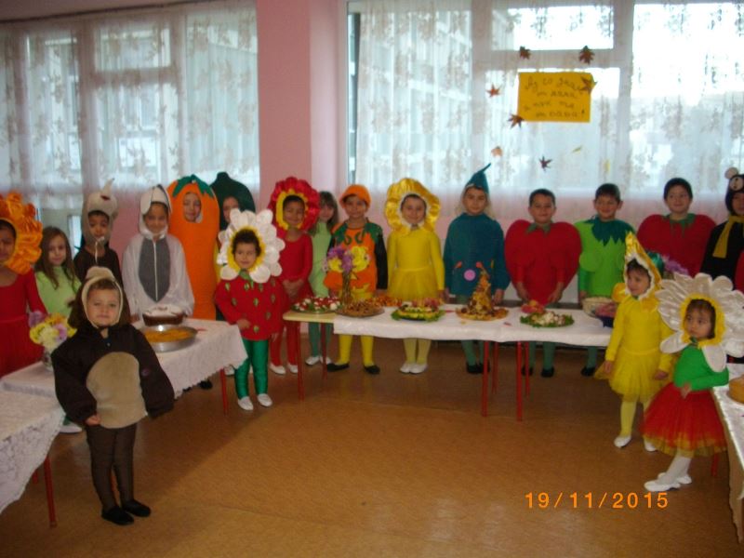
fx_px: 795
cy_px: 279
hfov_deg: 50.1
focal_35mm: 37
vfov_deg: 38.7
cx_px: 372
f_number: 2.8
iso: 200
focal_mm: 6.2
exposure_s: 1/50
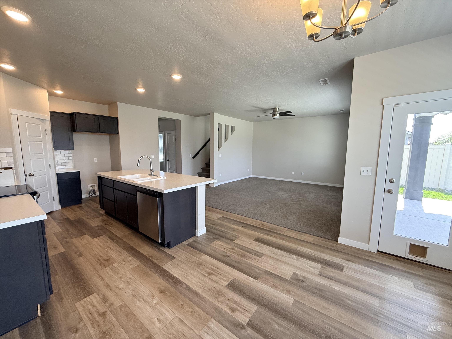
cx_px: 226
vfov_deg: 85.7
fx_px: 183
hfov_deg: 102.1
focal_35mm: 14
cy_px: 170
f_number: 2.2
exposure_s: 1/120
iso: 200
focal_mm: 2.22
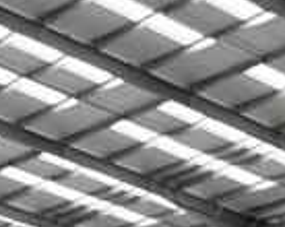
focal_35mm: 174
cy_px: 561
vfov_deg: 8.1
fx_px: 1466
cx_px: 669
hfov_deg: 9.9
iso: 160
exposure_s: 1/100
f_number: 1.78
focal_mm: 6.86
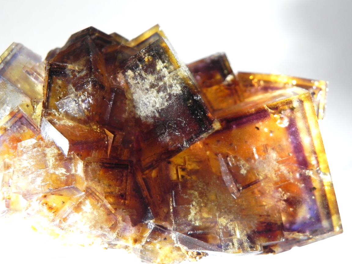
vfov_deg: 29.1
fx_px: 509
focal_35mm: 50
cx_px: 162
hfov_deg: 38.2
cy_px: 143
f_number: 3.2
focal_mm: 8.2
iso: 160
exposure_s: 1/40.7
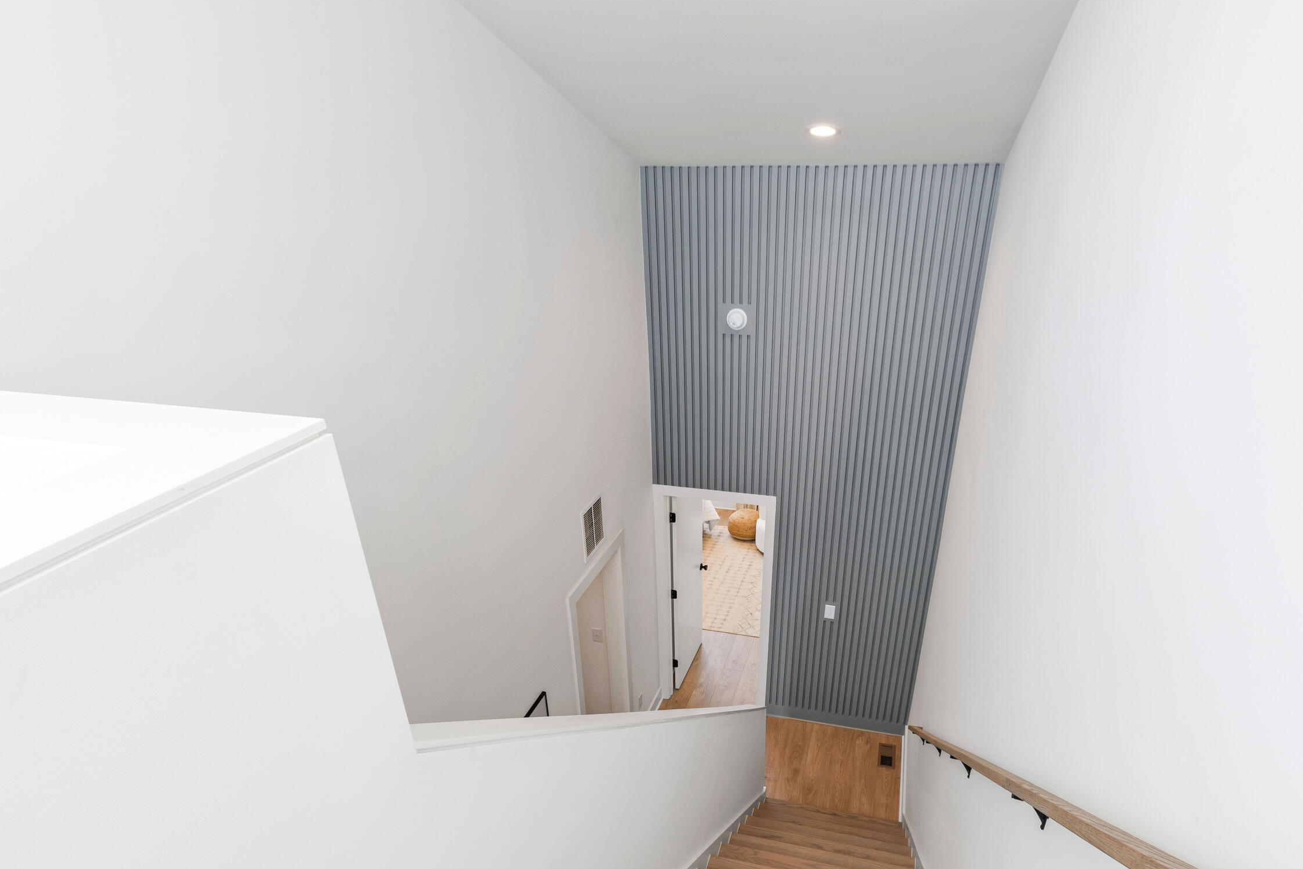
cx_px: 707
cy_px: 562
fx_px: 724
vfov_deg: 60.8
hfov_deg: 83.8
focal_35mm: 20
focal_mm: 10
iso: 100
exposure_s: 1/8
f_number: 8
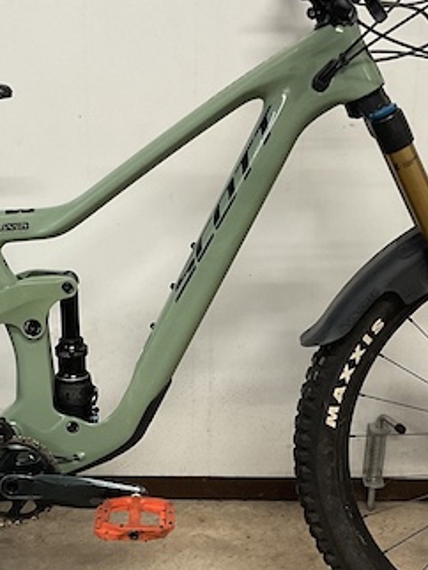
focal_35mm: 72
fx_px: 1185
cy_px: 356
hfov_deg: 20.4
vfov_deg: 26.9
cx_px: 150
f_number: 1.8
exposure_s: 1/50
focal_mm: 3
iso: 125
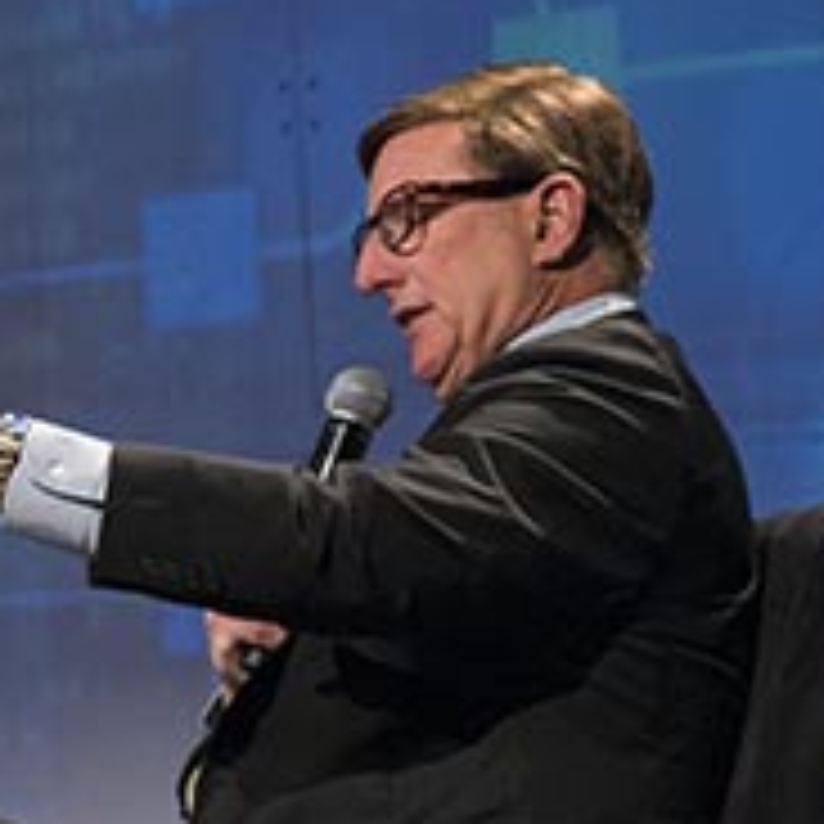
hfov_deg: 7.6
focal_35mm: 226
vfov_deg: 7.7
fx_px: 6086
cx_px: -518
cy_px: 815
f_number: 6.3
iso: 800
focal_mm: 65
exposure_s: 1/125
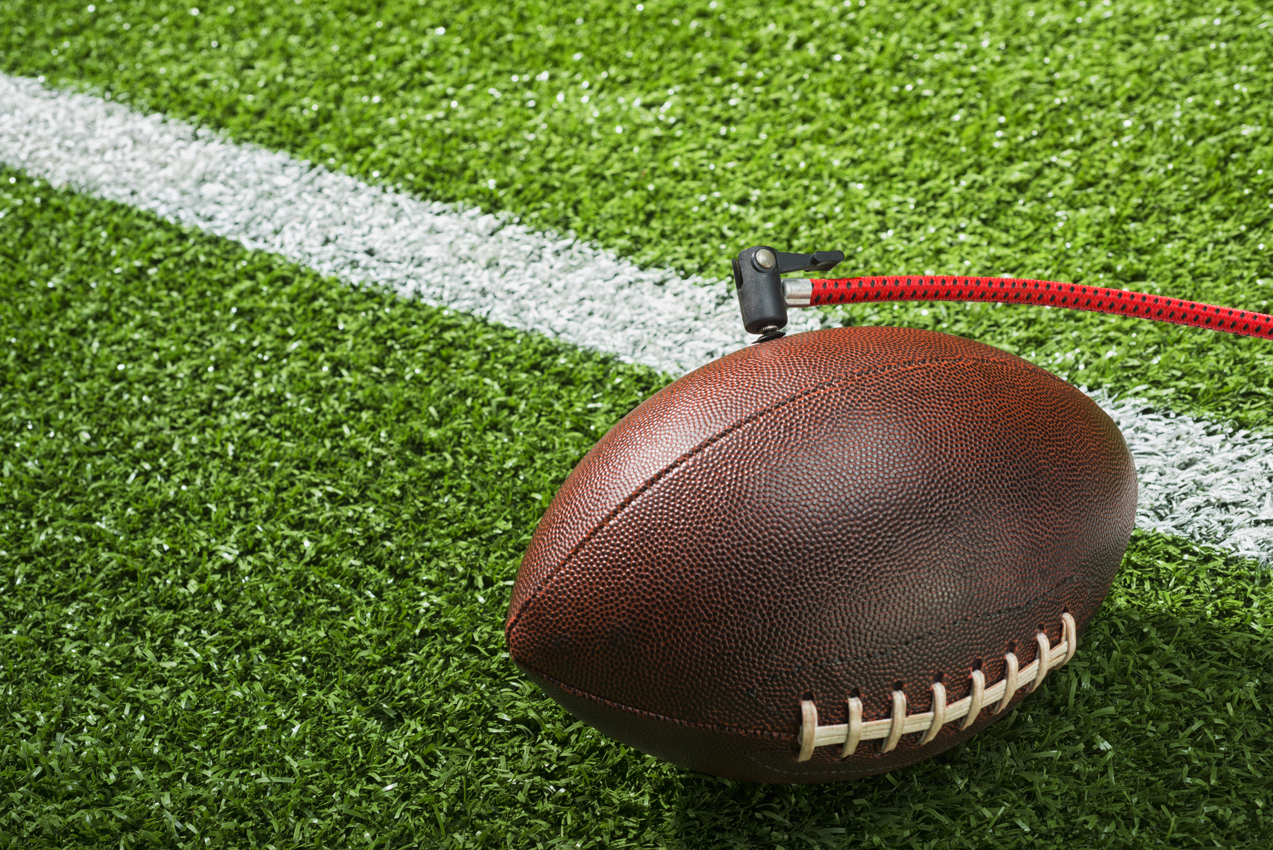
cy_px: 425
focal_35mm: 60
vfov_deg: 22.6
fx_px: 2122
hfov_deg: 33.4
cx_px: 636
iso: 100
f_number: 11
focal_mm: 60
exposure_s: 1/200
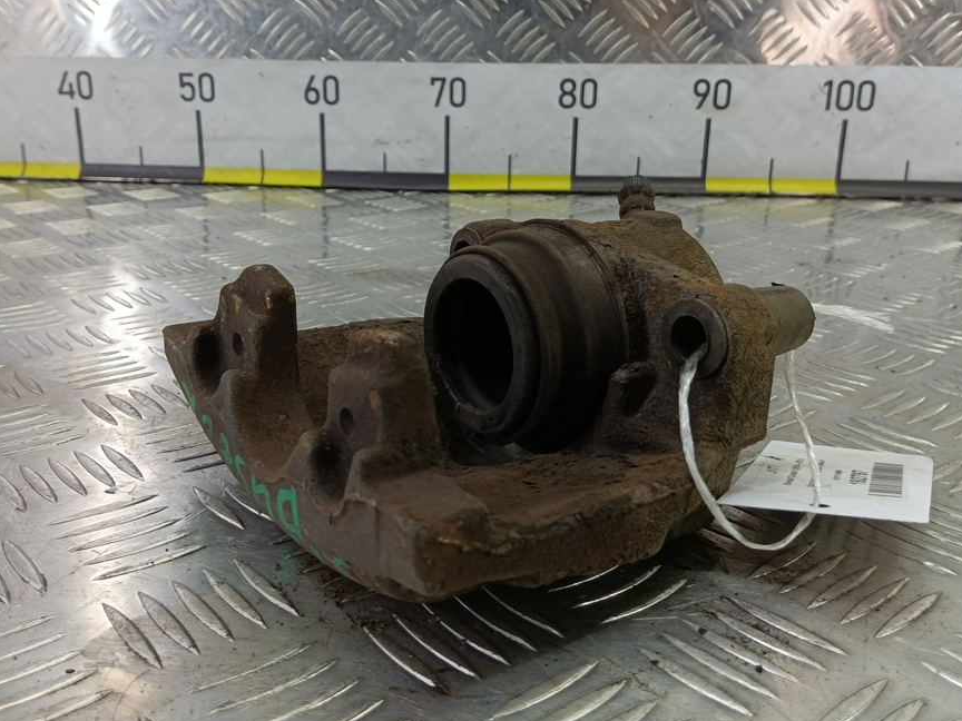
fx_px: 889
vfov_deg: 44.0
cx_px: 460
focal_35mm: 32
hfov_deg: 56.8
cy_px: 299
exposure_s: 1/50
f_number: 1.6
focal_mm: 4.11
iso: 130
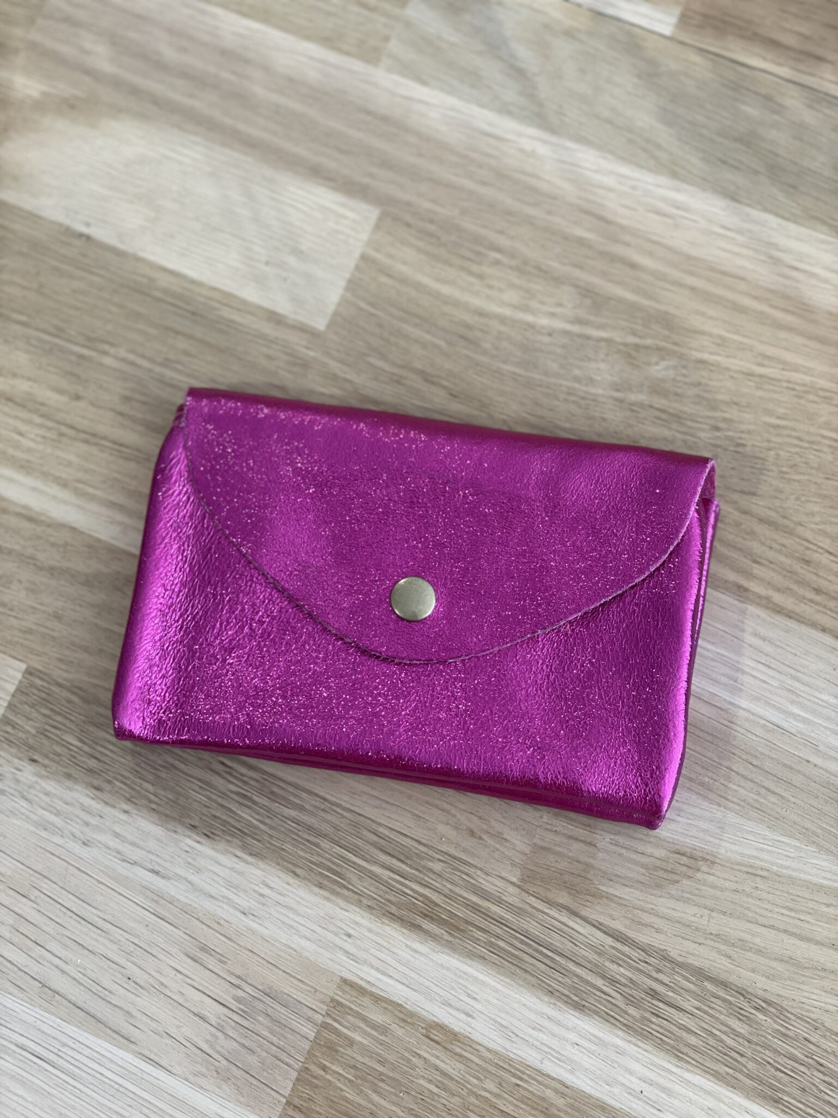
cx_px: 419
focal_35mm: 52
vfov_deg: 36.8
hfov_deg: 28.0
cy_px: 559
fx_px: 1678
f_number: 2
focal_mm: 6
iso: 160
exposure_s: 1/105
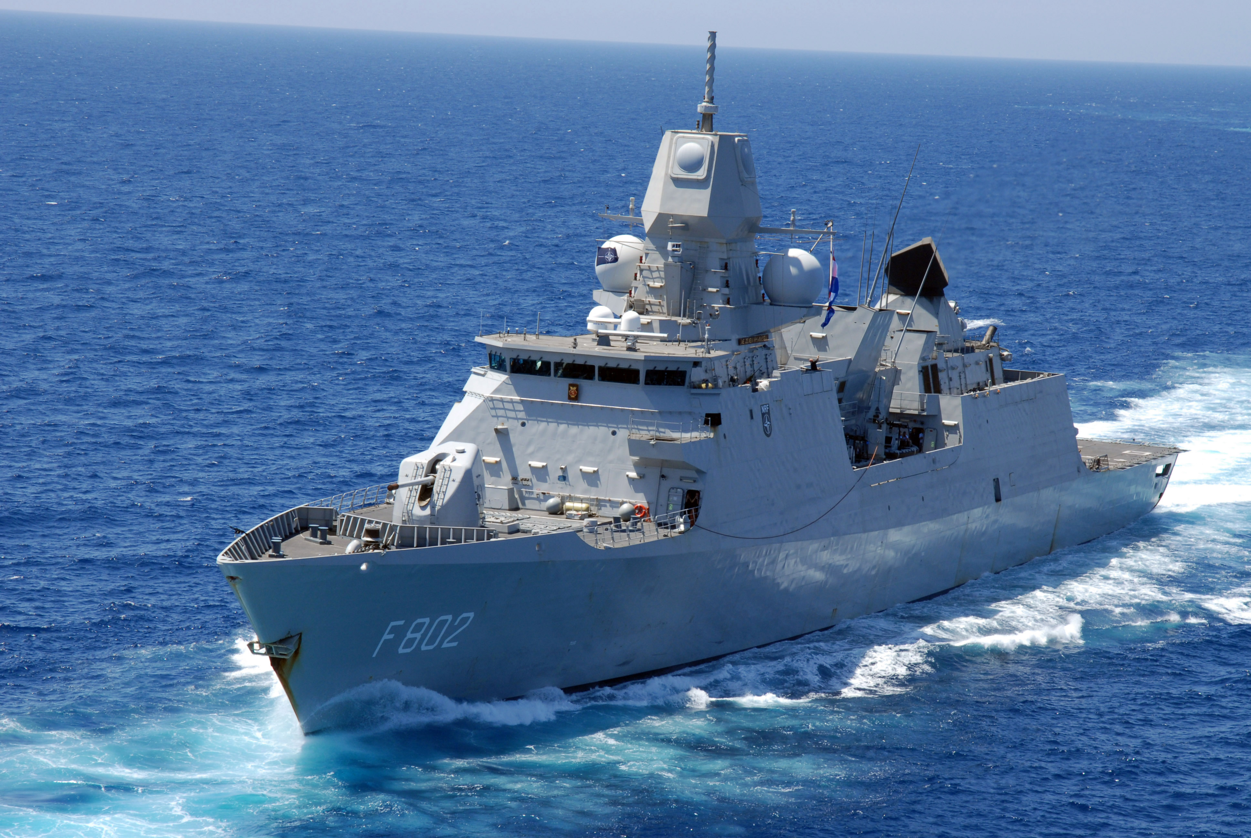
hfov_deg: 16.1
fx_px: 4436
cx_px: 626
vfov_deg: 10.8
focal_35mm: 128
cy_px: 419
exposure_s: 1/125
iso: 250
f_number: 18
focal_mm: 85
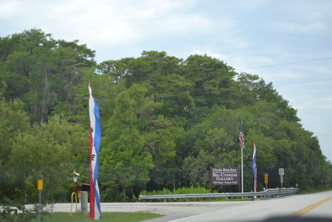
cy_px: 111
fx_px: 719
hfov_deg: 26.0
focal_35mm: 78
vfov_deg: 17.5
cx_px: 166
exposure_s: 1/160
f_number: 6.3
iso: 100
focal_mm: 52
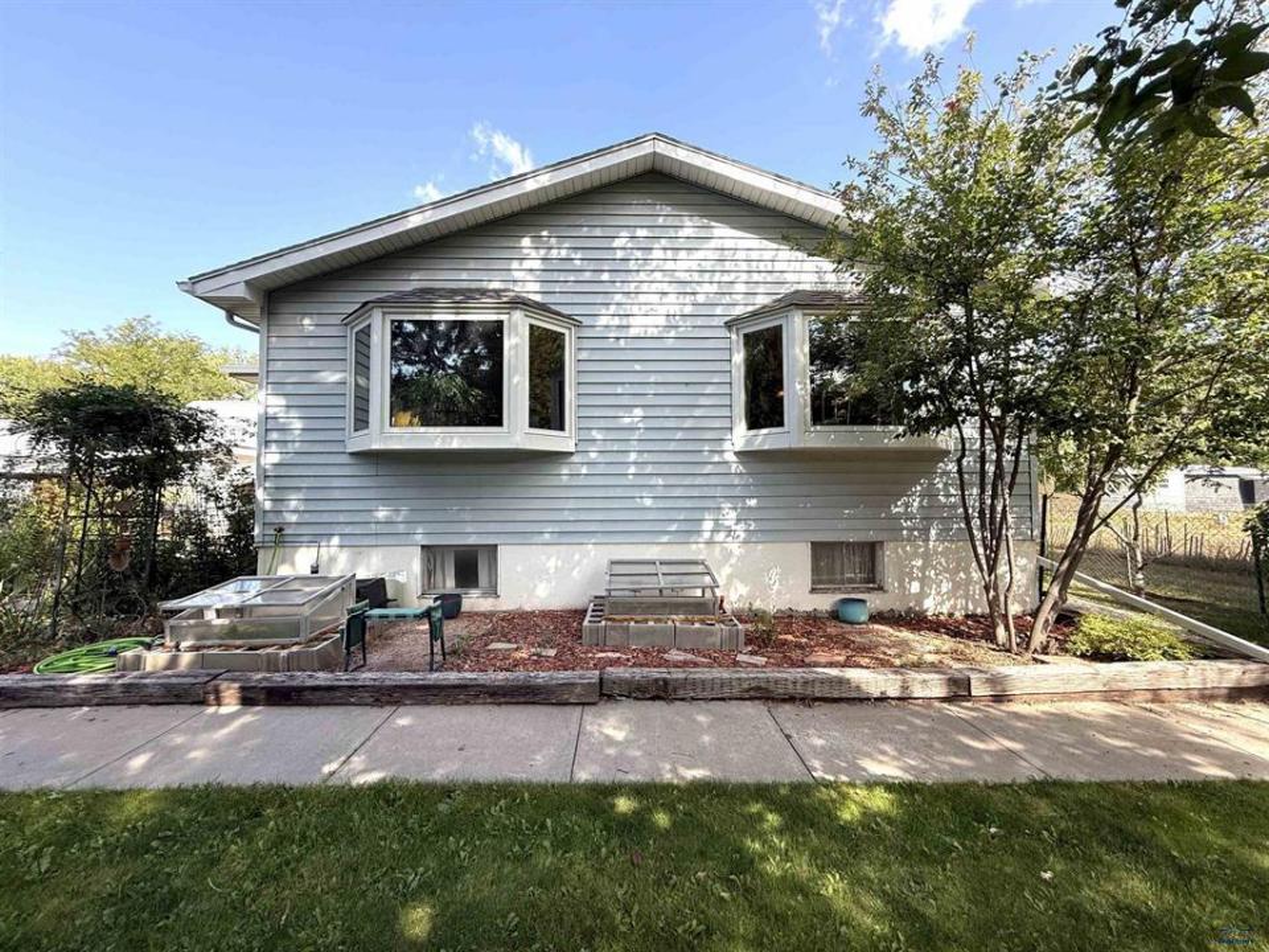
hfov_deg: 102.1
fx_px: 513
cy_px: 476
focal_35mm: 14
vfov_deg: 85.7
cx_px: 634
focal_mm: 2.22
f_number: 2.2
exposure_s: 1/300
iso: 50
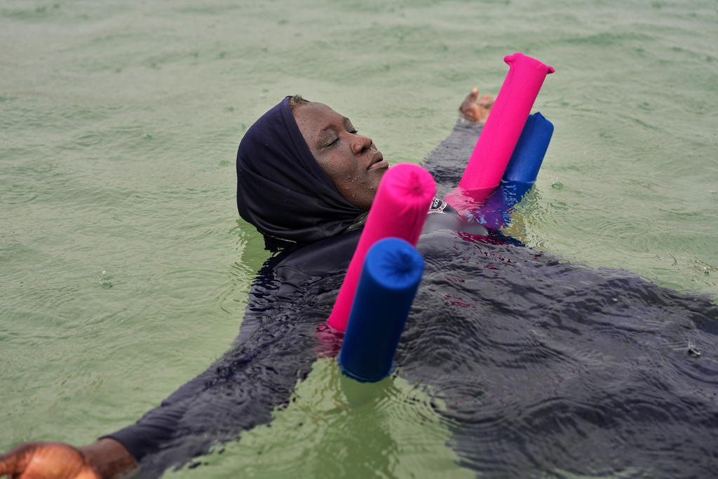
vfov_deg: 23.0
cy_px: 240
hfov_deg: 33.9
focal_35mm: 59
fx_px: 1177
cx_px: 359
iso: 250
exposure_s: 1/500
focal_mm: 59
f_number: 3.5
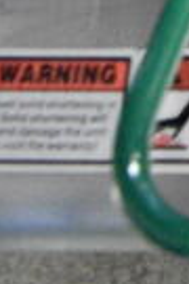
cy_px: -542
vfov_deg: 9.2
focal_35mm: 182
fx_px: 1433
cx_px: 603
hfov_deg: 6.7
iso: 6400
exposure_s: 1/160
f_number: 6.3
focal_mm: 18
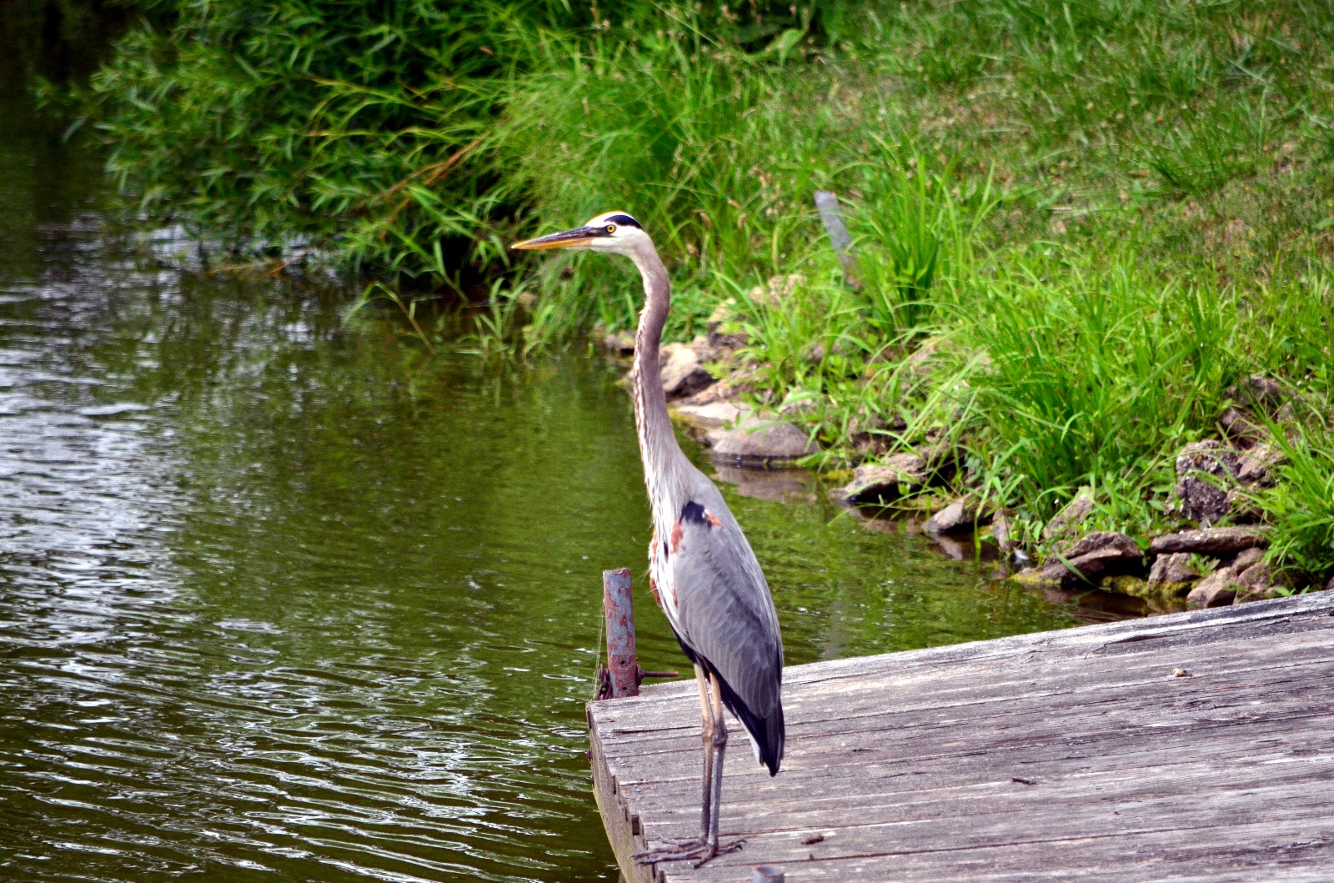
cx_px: 667
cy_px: 442
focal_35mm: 450
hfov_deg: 4.6
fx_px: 16637
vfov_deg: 3.0
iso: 1250
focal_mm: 300
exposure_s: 1/2000
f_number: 5.6
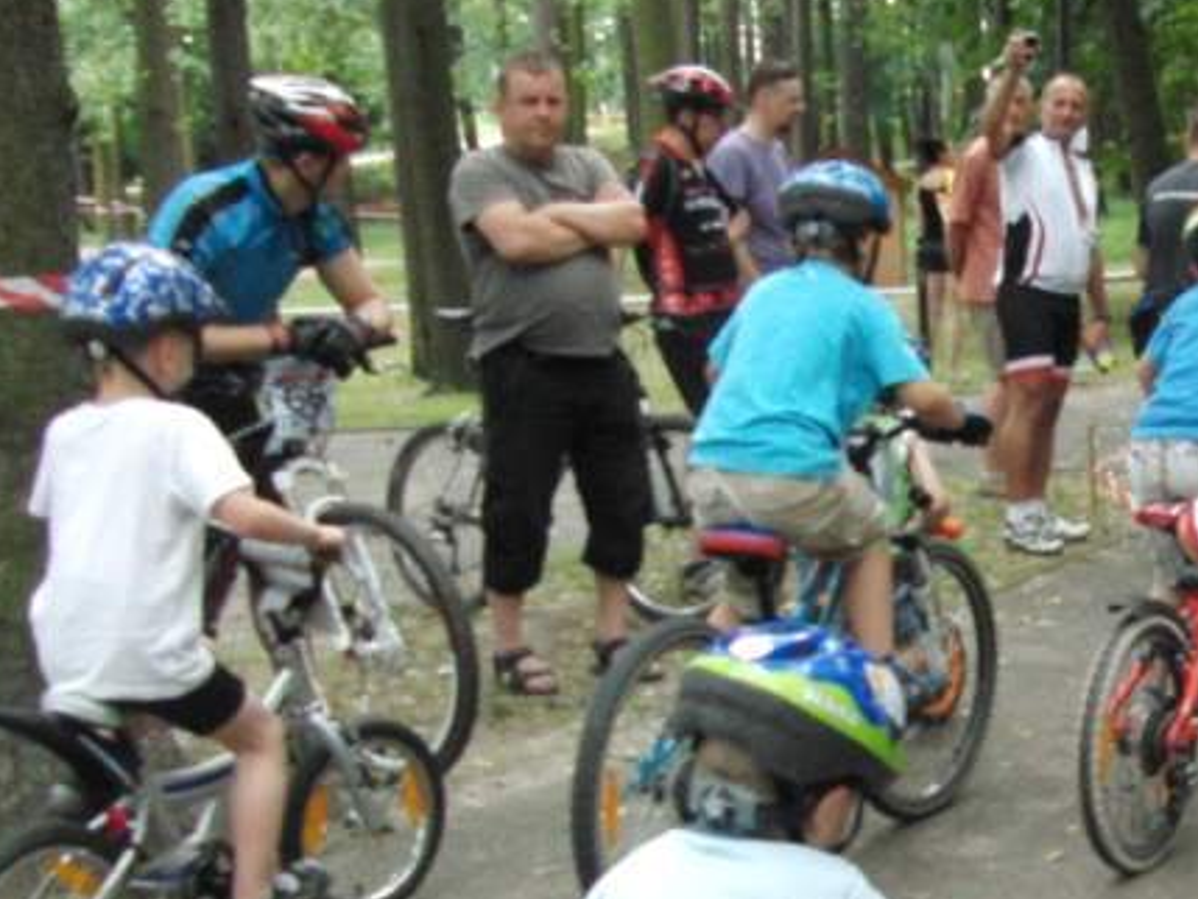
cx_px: 1131
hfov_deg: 29.6
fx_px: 2146
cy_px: 651
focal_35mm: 62
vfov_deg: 23.5
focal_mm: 4.6
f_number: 2.8
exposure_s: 1/320
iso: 400
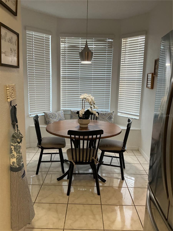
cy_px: 116
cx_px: 86
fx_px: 193
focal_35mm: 29
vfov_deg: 61.7
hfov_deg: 48.2
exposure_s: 1/60
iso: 160
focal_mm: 3
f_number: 1.8
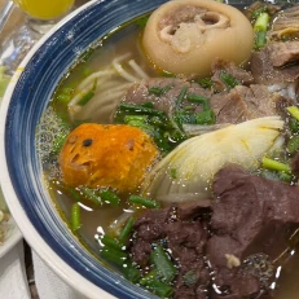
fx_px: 537
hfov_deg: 30.9
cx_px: 195
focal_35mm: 55
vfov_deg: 30.1
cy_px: 48
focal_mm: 6.76
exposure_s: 1/50
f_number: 1.78
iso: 125
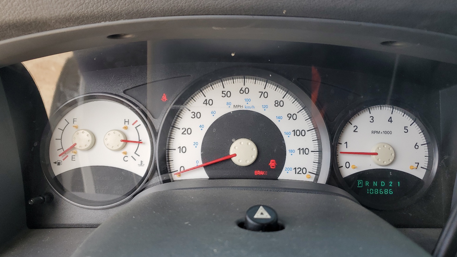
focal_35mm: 29
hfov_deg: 66.1
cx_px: 230
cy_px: 142
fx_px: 351
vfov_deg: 40.1
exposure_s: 1/227
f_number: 1.5
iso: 50
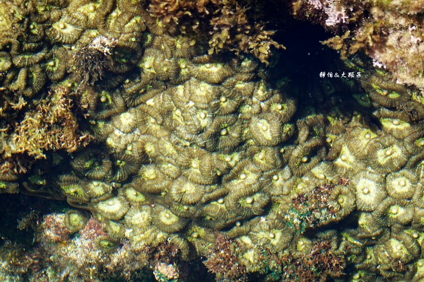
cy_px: 141
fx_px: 1766
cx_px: 212
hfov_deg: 13.7
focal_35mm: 150
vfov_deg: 9.1
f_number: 4.5
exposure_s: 1/160
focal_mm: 54.62
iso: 160
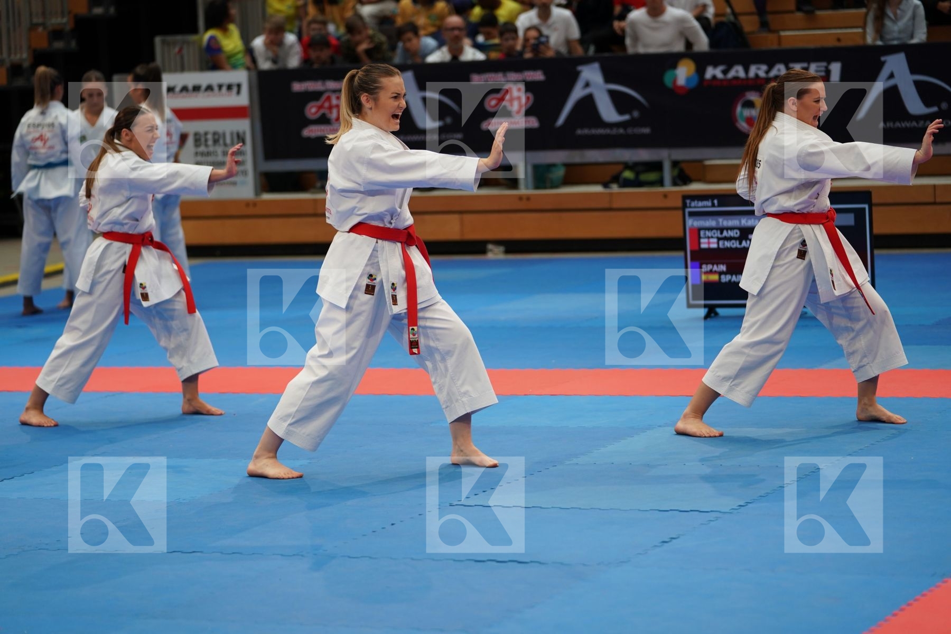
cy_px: 317
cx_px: 476
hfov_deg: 18.4
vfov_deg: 12.3
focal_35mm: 111
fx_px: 2932
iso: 640
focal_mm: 111
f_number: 2.8
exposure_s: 1/500
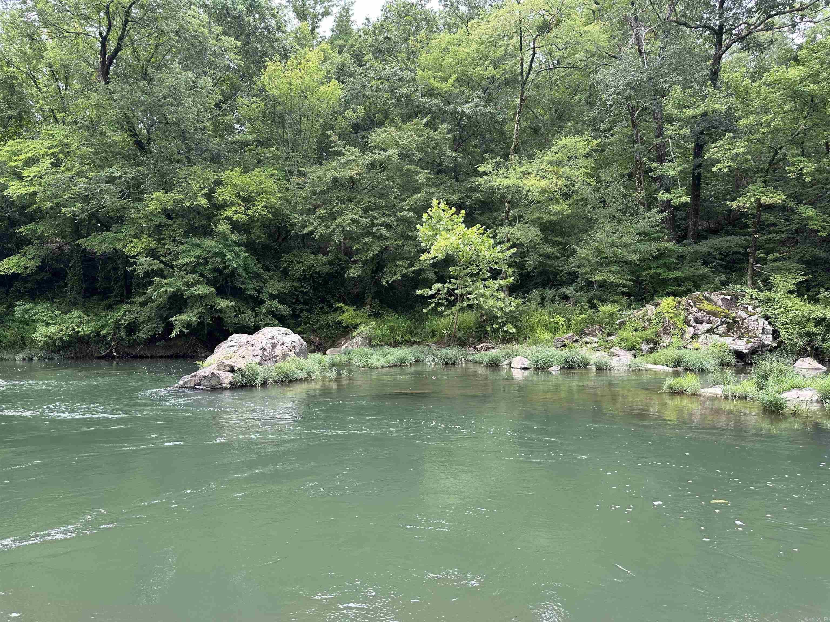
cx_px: 415
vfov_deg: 56.8
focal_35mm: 24
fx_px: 575
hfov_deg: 71.6
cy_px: 311
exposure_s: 1/357
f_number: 1.78
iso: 80
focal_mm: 6.86
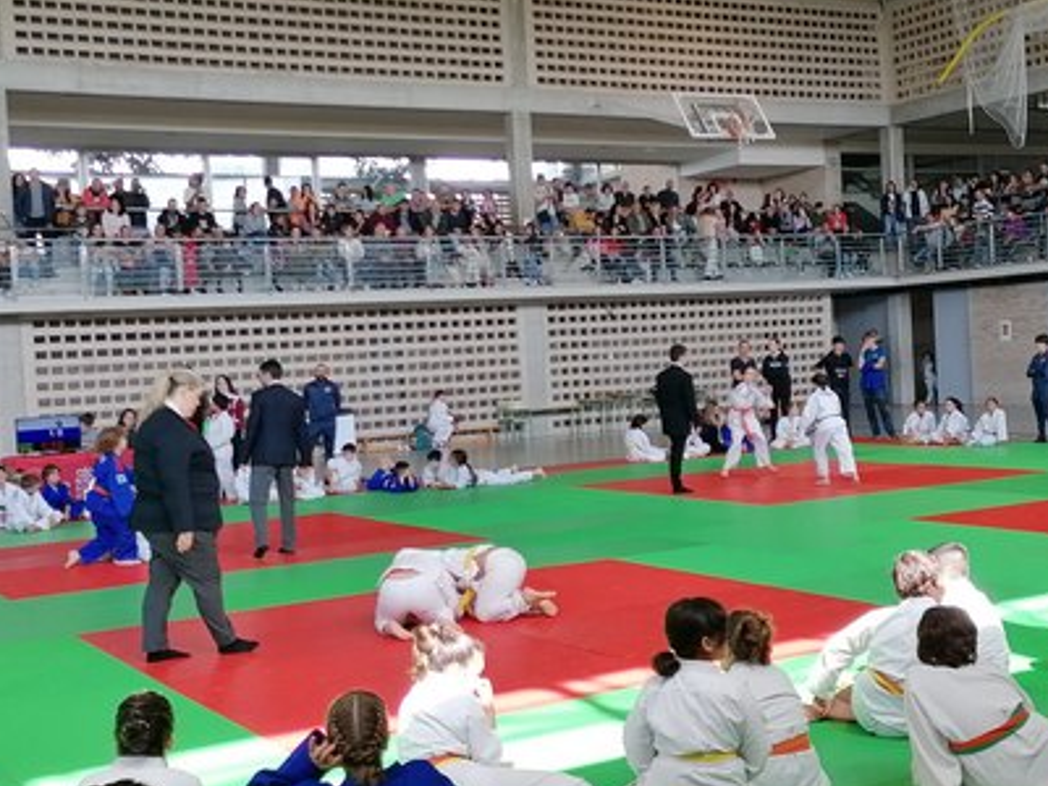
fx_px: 1635
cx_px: 626
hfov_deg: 35.4
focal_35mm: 54
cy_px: 369
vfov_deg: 27.0
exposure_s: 1/100
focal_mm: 4.75
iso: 50
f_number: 1.8
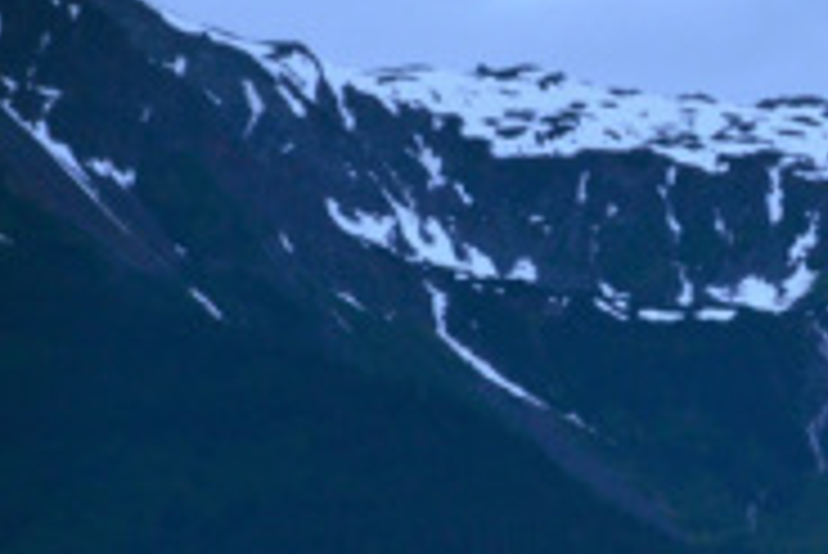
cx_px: 1053
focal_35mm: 495
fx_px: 11394
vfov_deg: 2.8
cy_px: 543
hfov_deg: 4.1
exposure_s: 1/20
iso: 1600
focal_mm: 122
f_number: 5.6
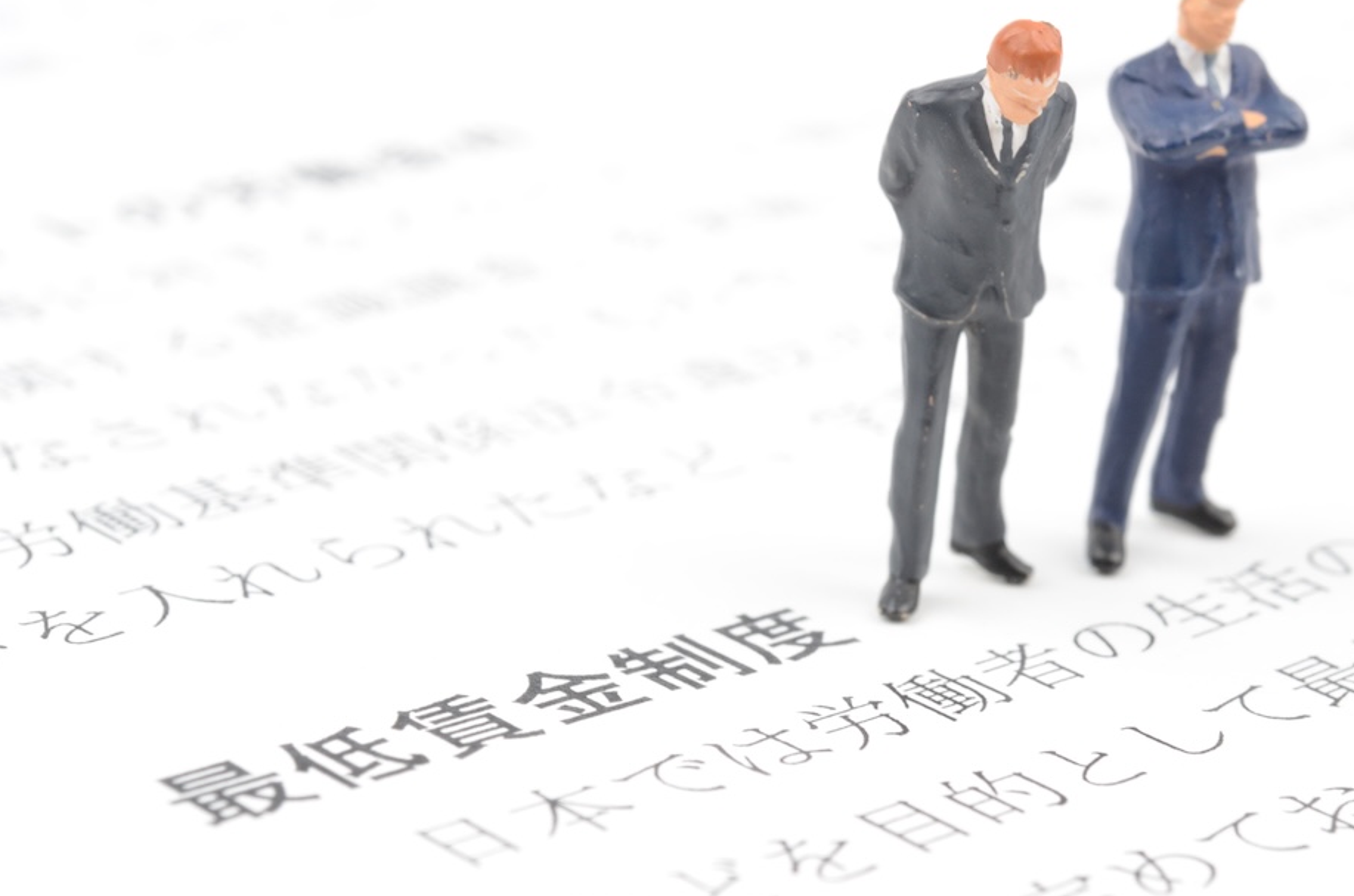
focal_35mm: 106
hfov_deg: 19.3
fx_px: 3978
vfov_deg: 12.9
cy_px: 417
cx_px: 788
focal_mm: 60
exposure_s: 1/100
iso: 200
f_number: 18
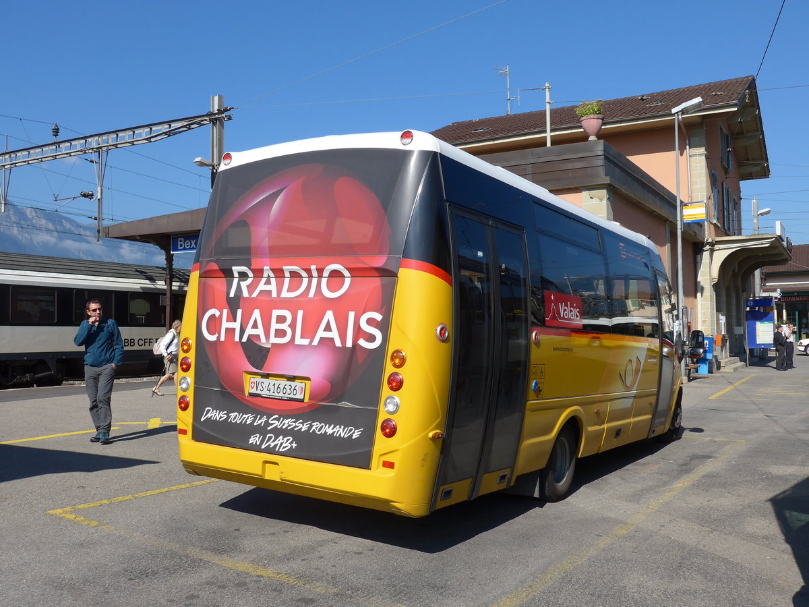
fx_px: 795
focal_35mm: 34
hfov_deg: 54.0
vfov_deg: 41.8
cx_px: 404
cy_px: 304
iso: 80
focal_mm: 7
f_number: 2.8
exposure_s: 1/1600
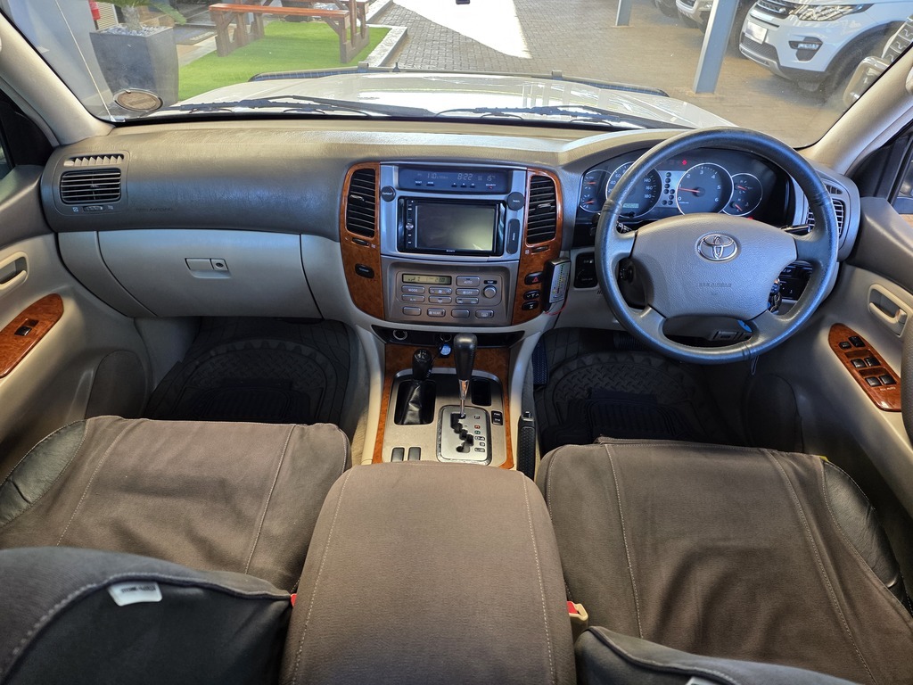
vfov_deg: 58.9
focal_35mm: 23
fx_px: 607
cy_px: 342
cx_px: 456
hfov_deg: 73.9
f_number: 1.7
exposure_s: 1/100
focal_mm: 6.25
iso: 125
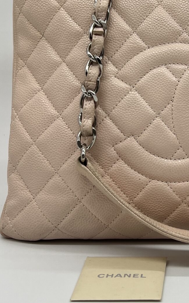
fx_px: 561
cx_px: 210
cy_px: 106
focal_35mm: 68
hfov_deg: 18.4
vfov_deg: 30.0
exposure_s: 1/331
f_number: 1.5
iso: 50
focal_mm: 5.7
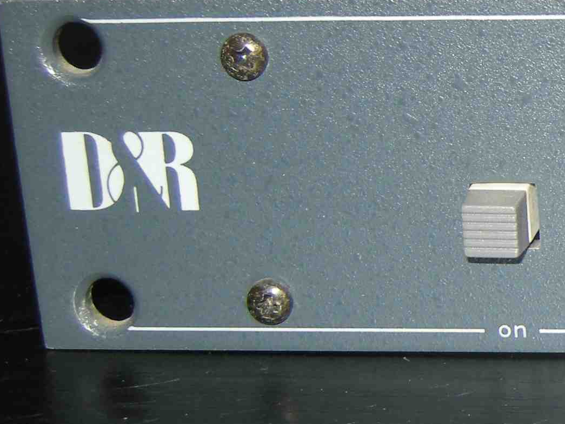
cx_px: 1016
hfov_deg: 13.3
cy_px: 183
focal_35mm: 134
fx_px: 2187
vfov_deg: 11.1
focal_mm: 7.5
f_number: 2.7
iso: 64
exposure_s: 1/60
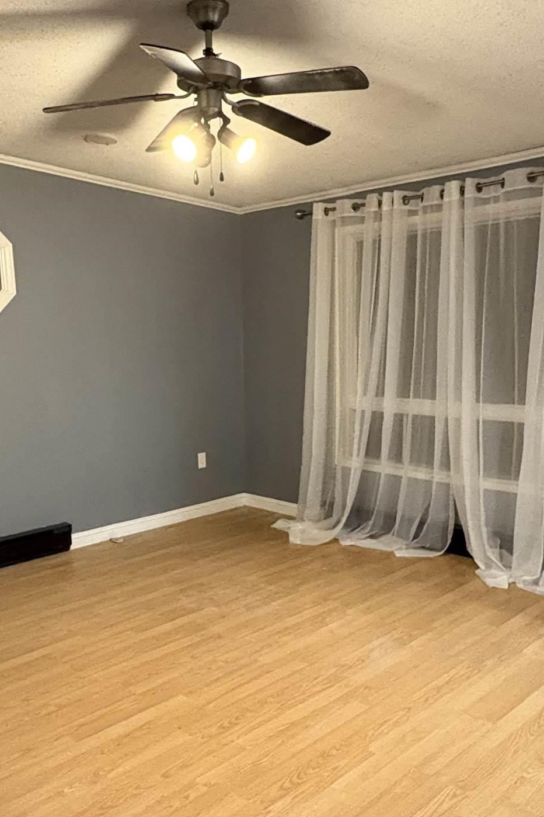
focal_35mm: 32
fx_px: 725
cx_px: 221
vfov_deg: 58.6
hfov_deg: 41.0
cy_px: 444
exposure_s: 1/60
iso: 800
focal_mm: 2.22
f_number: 2.2
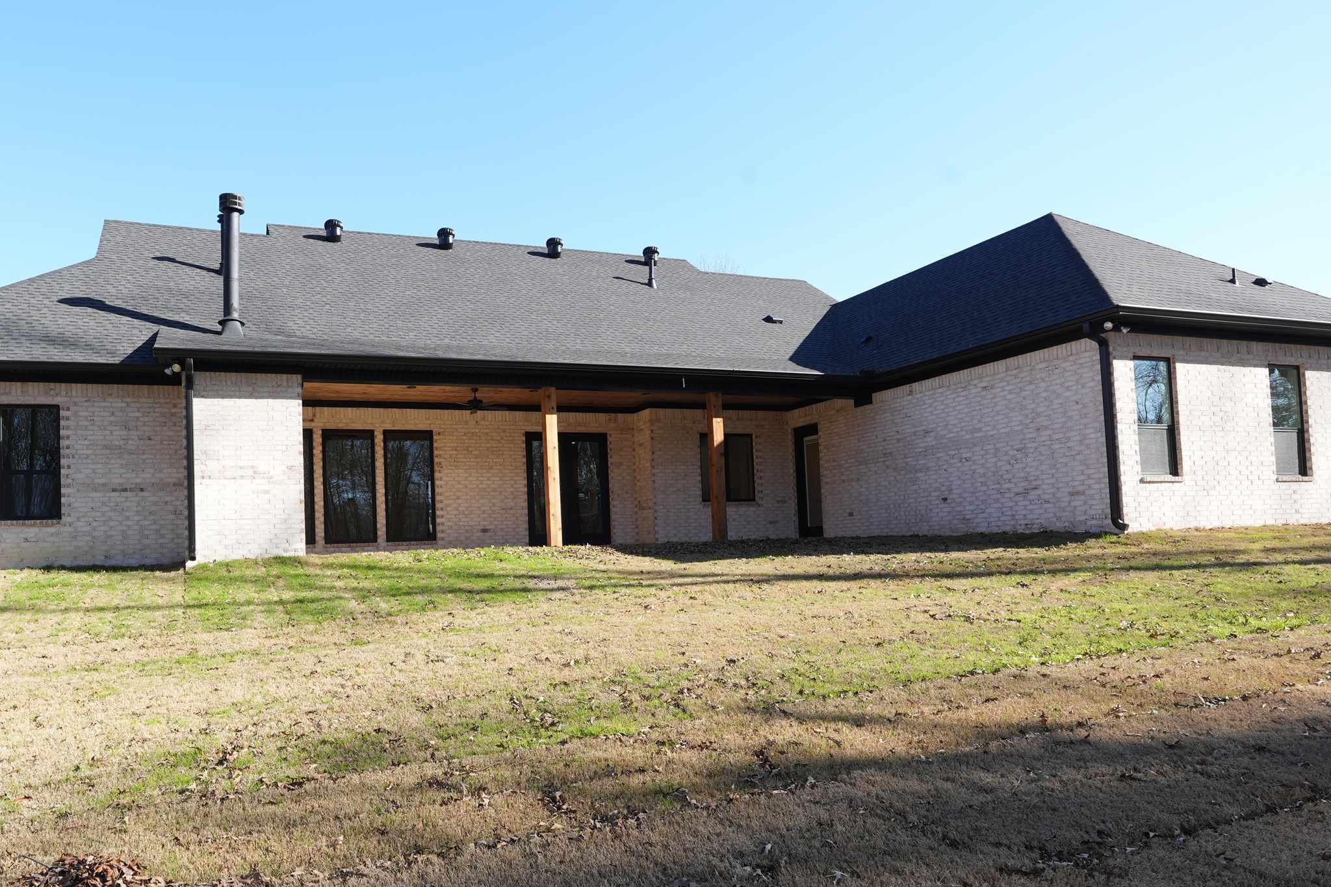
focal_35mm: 24
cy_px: 519
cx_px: 499
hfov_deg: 72.5
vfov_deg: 52.9
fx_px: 887
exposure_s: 1/80
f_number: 9
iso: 125
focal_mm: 16
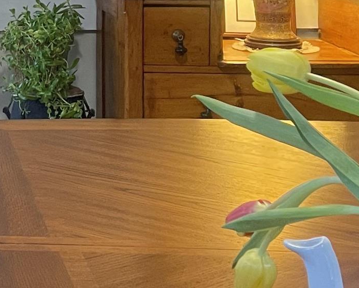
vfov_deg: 13.3
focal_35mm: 112
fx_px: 1190
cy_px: -75
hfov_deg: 16.2
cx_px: -109
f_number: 1.6
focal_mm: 4.2
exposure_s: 1/40
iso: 400
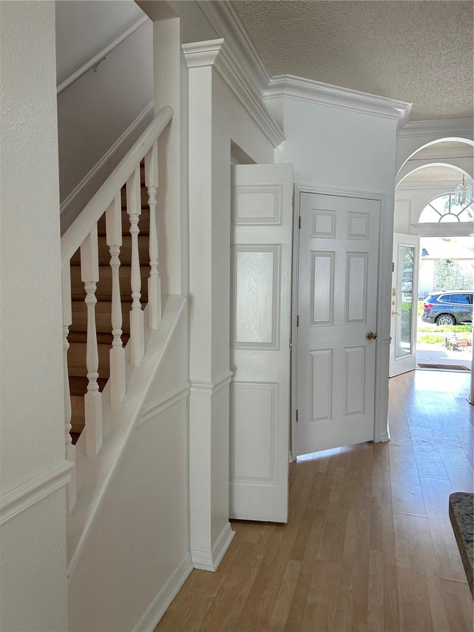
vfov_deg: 67.3
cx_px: 237
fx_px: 475
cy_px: 316
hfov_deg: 53.1
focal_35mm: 26
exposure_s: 1/120
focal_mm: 5.7
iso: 40
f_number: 1.5
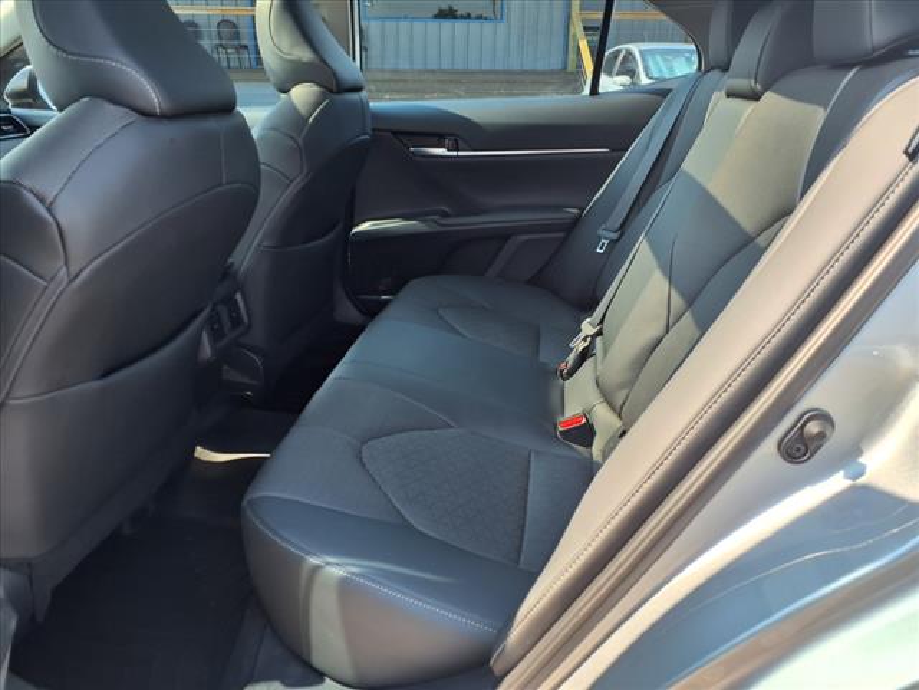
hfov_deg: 65.3
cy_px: 345
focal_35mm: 27
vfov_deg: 51.4
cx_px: 460
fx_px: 717
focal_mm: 3.58
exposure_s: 1/175
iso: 40
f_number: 1.9
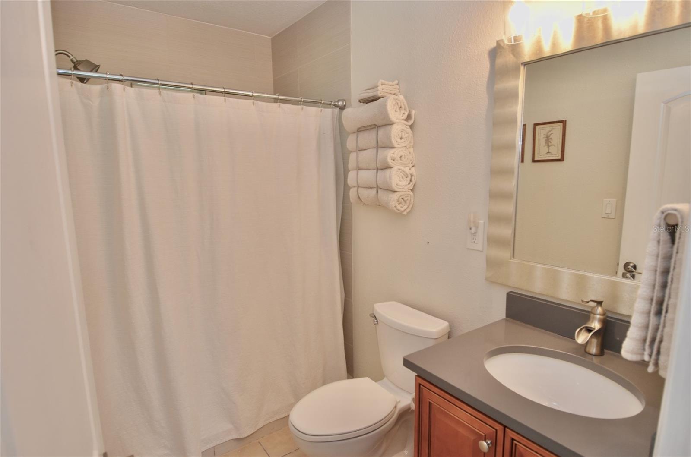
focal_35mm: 18
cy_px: 228
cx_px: 346
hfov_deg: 90.1
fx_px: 345
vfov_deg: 67.1
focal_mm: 12
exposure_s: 1/60
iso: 280
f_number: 4
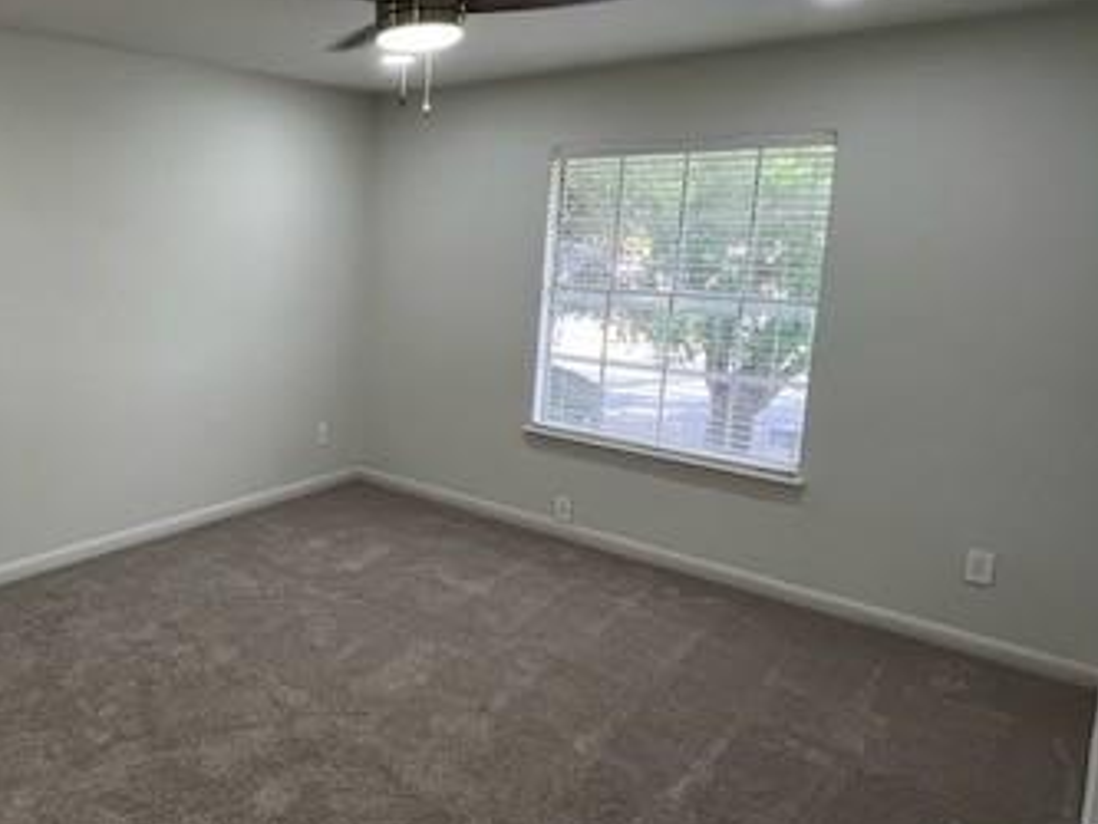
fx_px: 793
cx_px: 178
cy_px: 343
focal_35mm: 25
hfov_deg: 61.9
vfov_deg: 54.6
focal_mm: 1.57
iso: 125
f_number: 1.8
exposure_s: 1/120
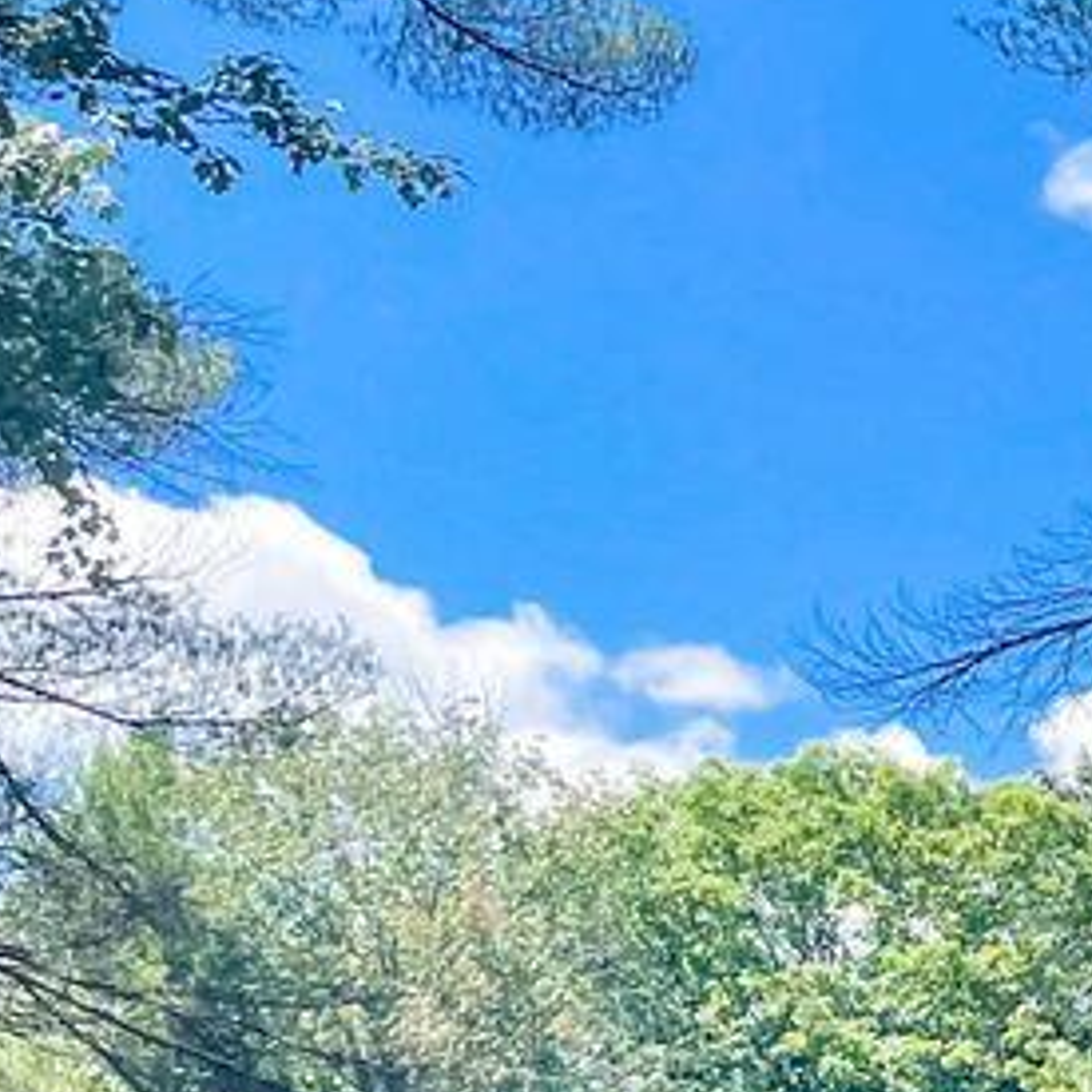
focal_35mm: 114
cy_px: 1021
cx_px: 2647
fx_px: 4069
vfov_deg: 15.1
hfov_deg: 12.1
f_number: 1.6
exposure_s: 1/1300
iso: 32
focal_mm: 4.2
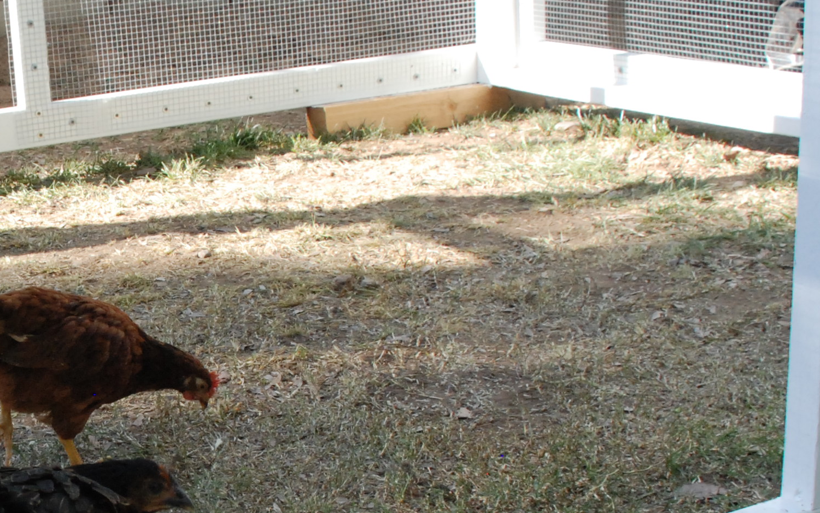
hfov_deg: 24.9
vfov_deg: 16.4
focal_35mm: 79
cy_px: 397
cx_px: 5
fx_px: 1766
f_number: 8
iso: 800
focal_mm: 20
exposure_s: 1/250
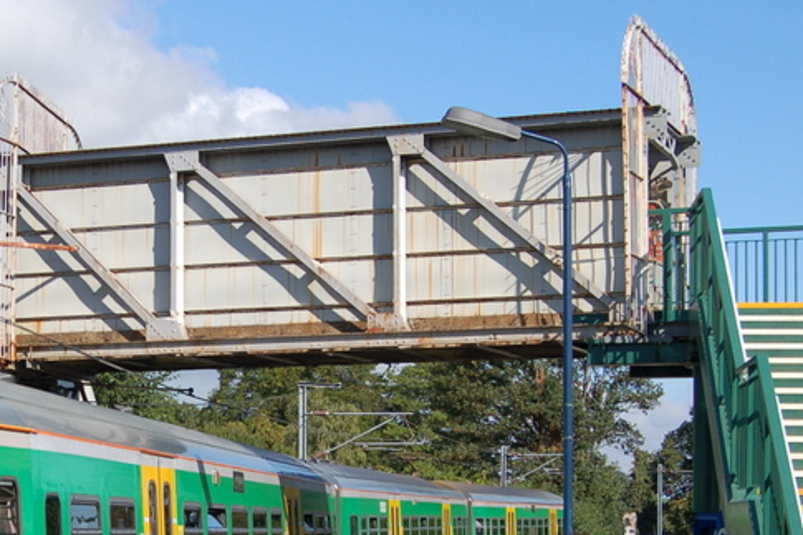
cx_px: 194
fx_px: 2118
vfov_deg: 14.3
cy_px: 433
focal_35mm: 95
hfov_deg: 21.3
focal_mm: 30
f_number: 5.6
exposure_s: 1/750
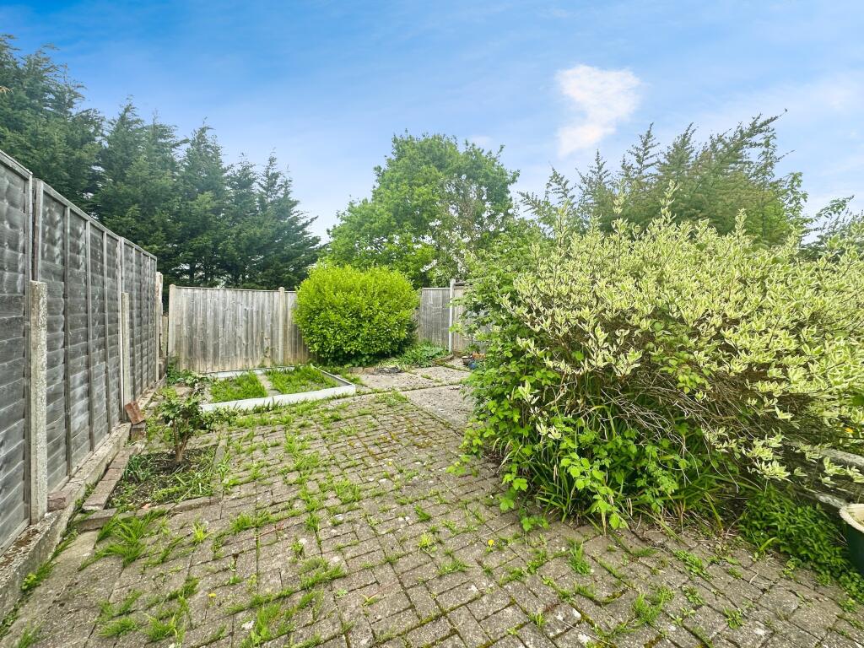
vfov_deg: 85.7
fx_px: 349
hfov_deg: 102.1
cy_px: 324
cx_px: 432
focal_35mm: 14
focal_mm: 2.22
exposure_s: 1/754
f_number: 2.2
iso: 40
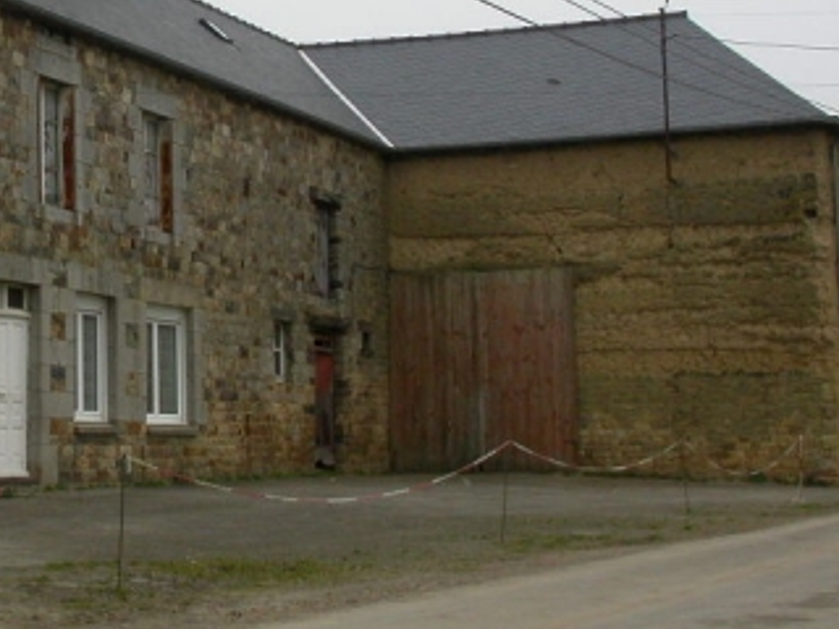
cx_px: 47
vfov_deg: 18.1
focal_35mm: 81
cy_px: 152
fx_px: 1963
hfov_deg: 23.3
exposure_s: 1/255
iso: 100
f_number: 6
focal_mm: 7.85
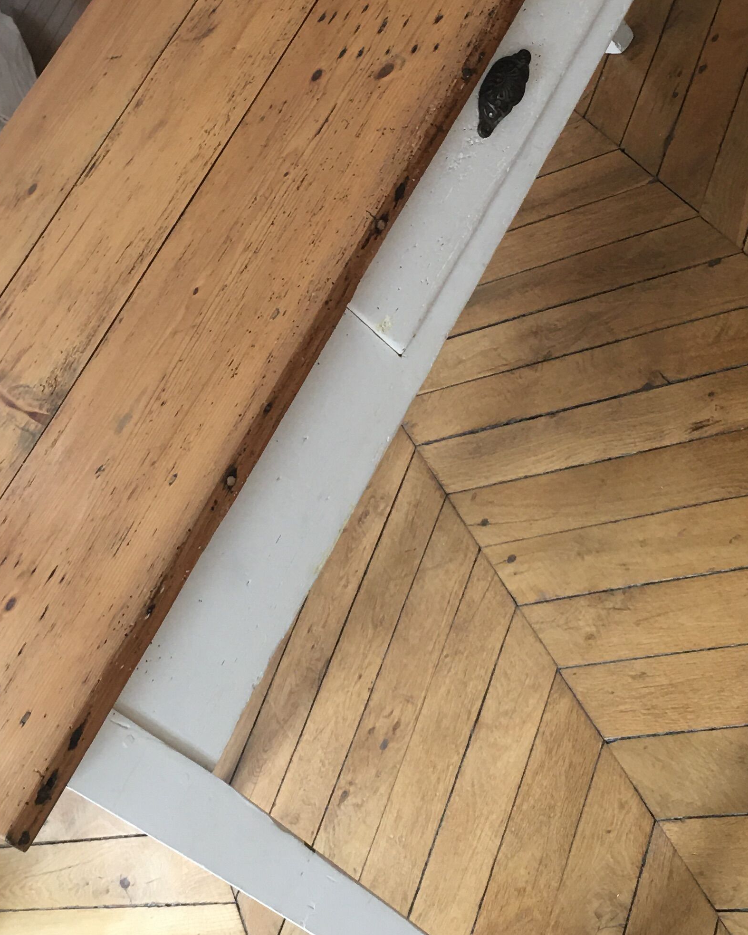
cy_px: 304
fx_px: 1605
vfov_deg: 32.2
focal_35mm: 58
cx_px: 355
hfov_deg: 26.2
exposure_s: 1/17
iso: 40
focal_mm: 4.15
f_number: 2.2
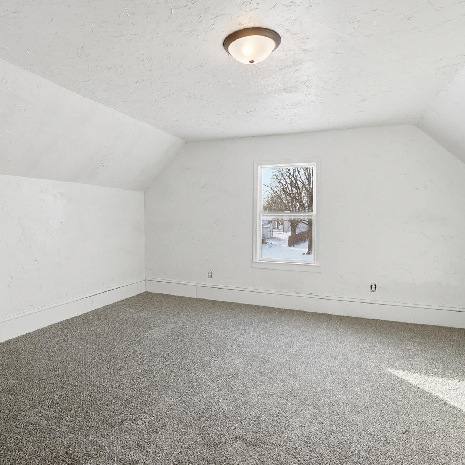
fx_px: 304
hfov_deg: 74.2
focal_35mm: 20
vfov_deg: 74.8
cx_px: 190
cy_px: 226
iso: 100
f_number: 4
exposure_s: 1/1600
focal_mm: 10
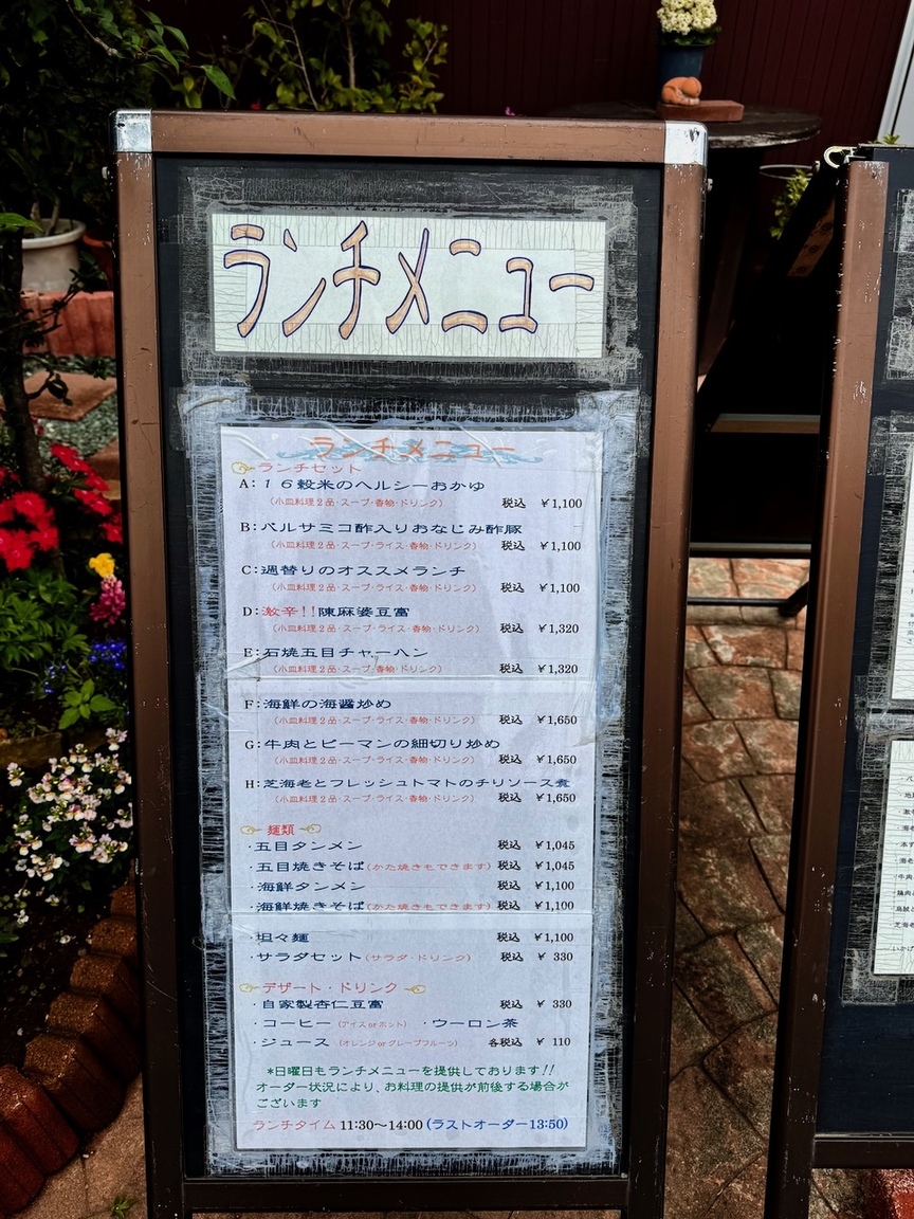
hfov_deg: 56.8
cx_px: 457
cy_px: 610
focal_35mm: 24
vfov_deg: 71.6
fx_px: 845
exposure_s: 1/1980
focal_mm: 6.76
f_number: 1.78
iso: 80
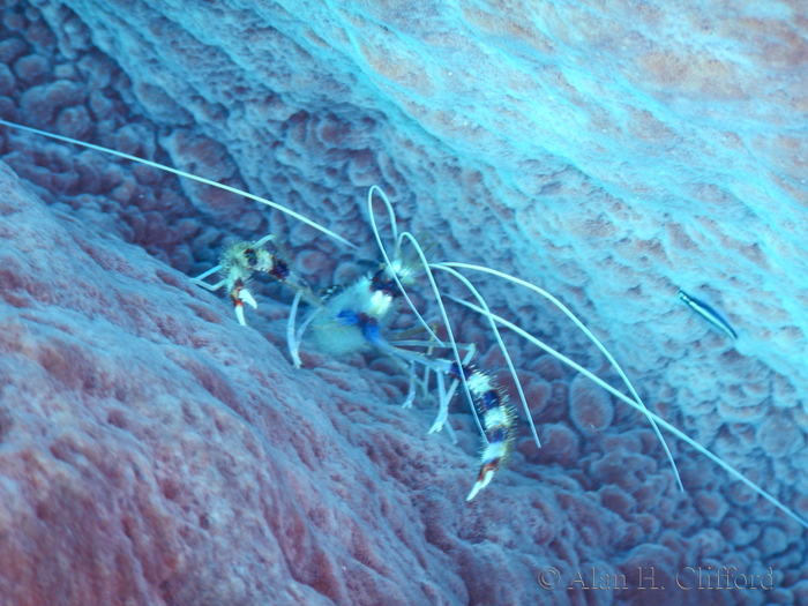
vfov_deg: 21.9
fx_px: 1564
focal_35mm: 67
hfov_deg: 29.0
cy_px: 303
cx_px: 404
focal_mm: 12
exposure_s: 1/30
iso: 200
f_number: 4.5
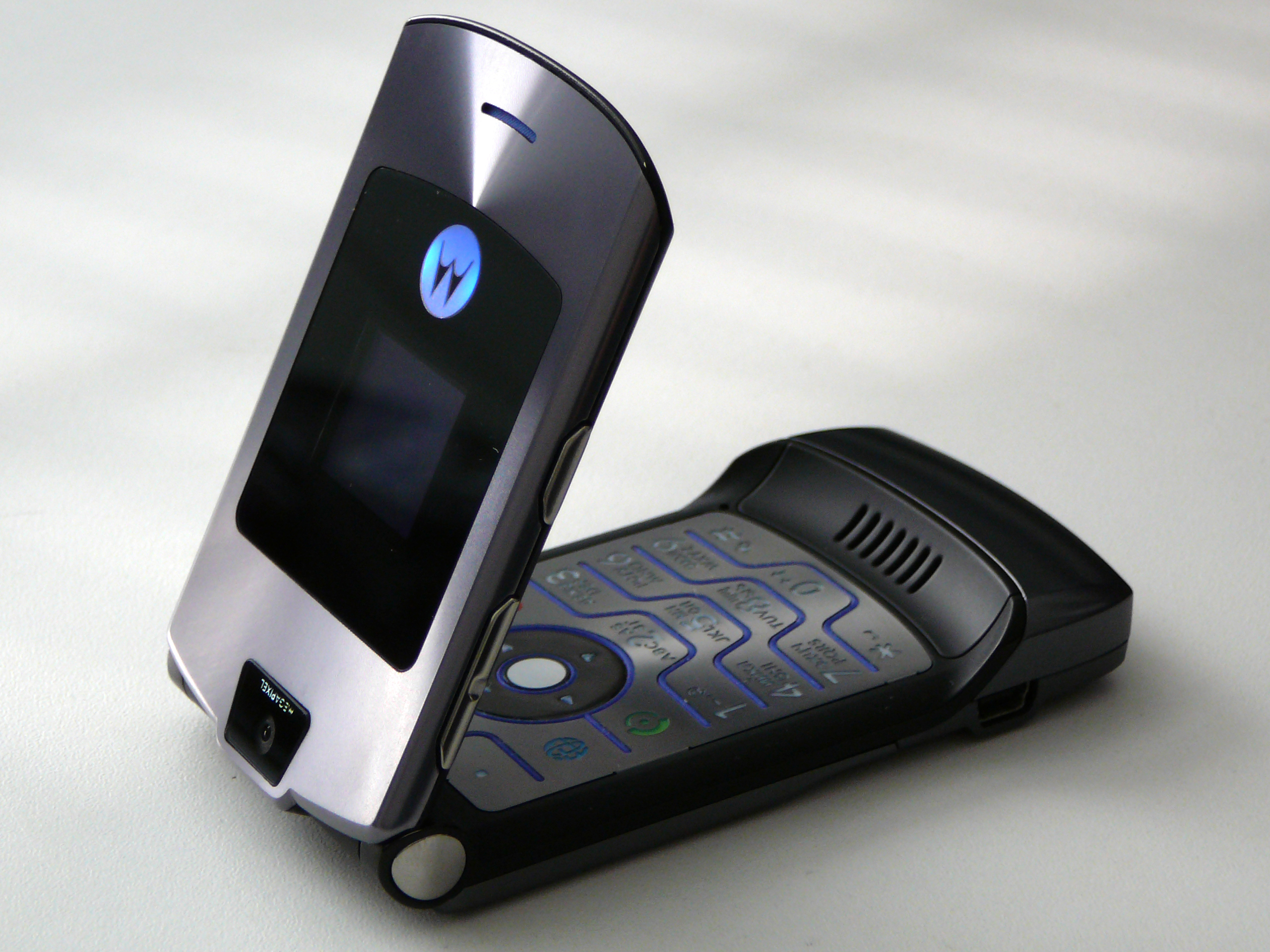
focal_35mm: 95
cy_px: 476
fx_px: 3485
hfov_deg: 20.7
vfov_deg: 15.6
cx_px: 635
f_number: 3.9
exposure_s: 1/30
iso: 125
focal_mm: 14.1
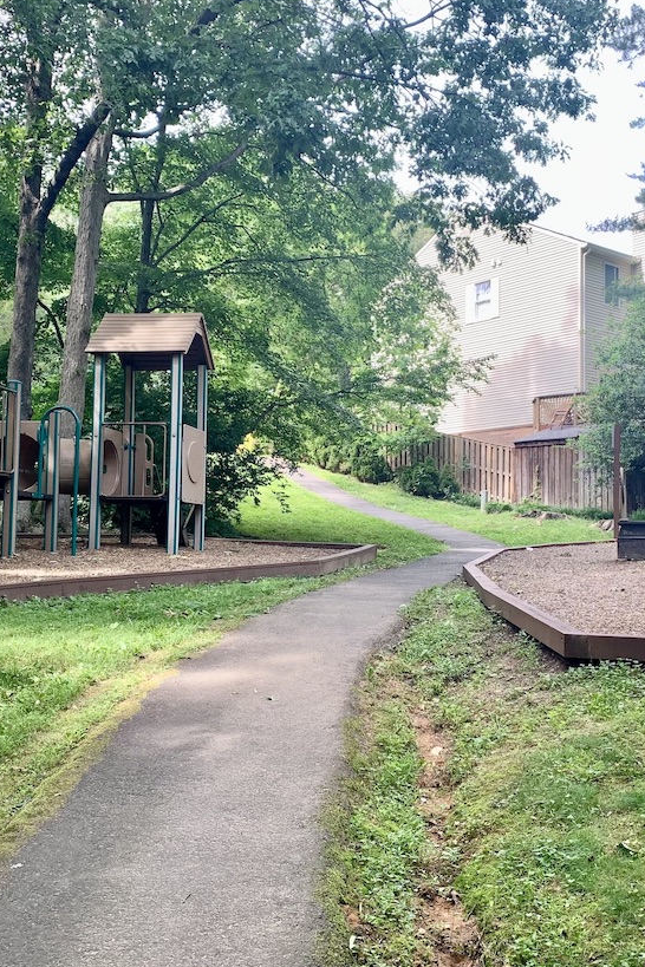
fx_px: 994
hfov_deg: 35.8
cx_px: 391
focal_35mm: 37
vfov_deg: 51.9
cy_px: 488
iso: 25
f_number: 1.8
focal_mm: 4.25
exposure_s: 1/123
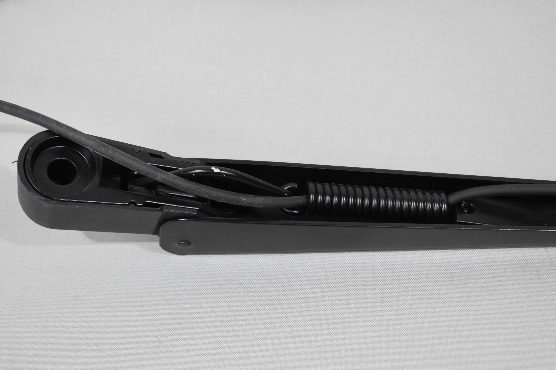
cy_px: 185
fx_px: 1066
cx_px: 278
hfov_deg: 29.2
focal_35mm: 69
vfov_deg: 19.7
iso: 1100
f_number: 5.3
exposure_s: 1/125
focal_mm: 46
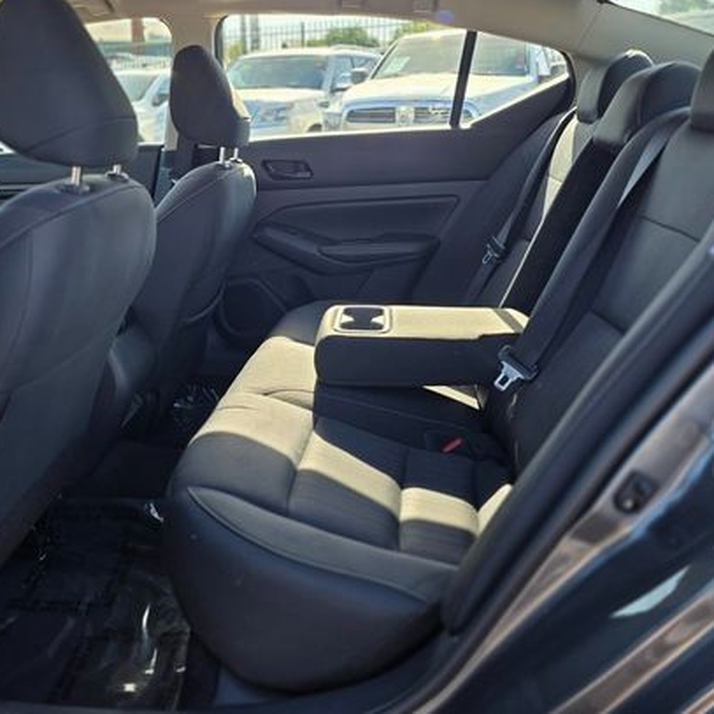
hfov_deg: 51.0
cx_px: 314
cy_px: 321
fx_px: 747
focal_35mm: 32
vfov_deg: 51.0
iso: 12
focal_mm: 6.3
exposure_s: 1/120
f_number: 1.7
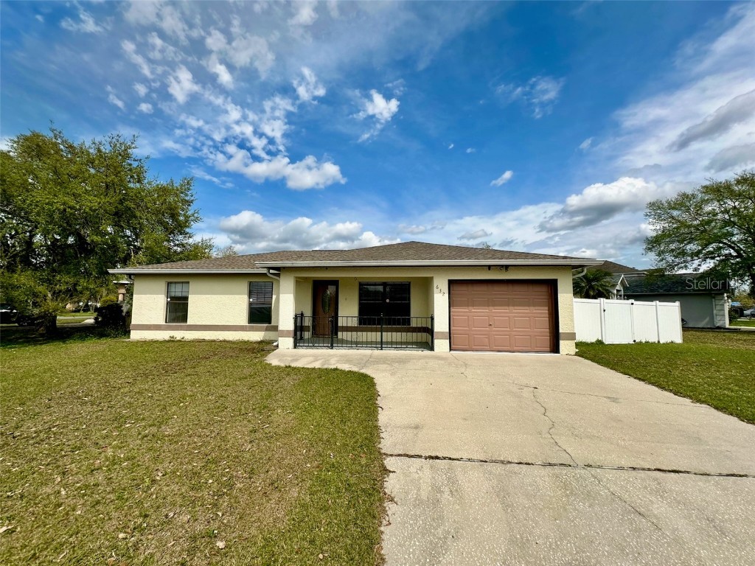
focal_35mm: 14
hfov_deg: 102.1
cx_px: 378
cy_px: 283
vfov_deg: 85.7
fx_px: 305
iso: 50
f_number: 2.2
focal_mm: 2.22
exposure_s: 1/2959
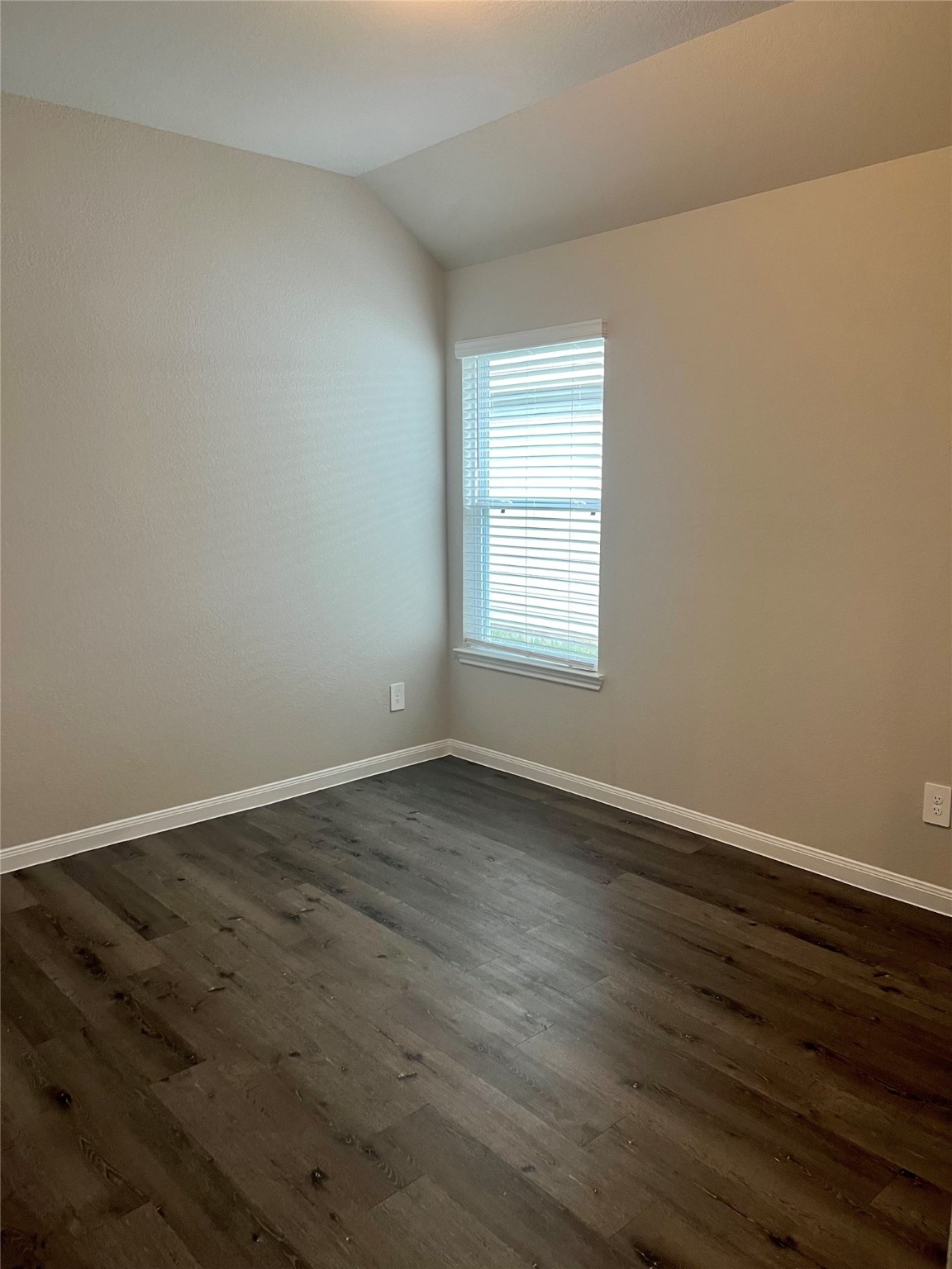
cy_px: 634
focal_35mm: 26
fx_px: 953
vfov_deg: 67.3
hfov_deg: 53.1
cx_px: 476
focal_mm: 5.7
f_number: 1.5
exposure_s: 1/60
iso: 125
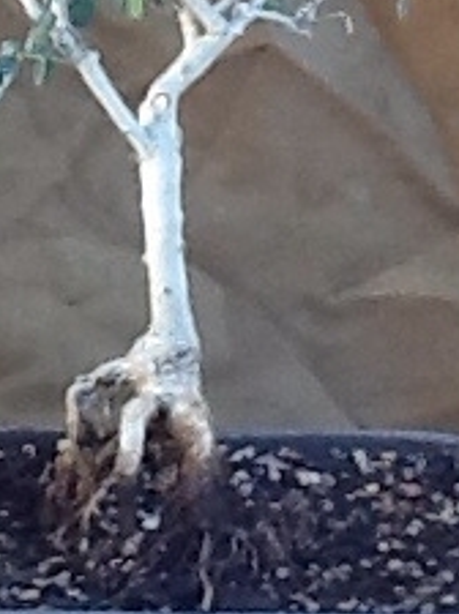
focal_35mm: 102
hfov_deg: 14.5
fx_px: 1808
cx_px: 180
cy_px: 194
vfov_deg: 19.2
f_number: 2.4
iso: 50
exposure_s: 1/30
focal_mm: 2.03
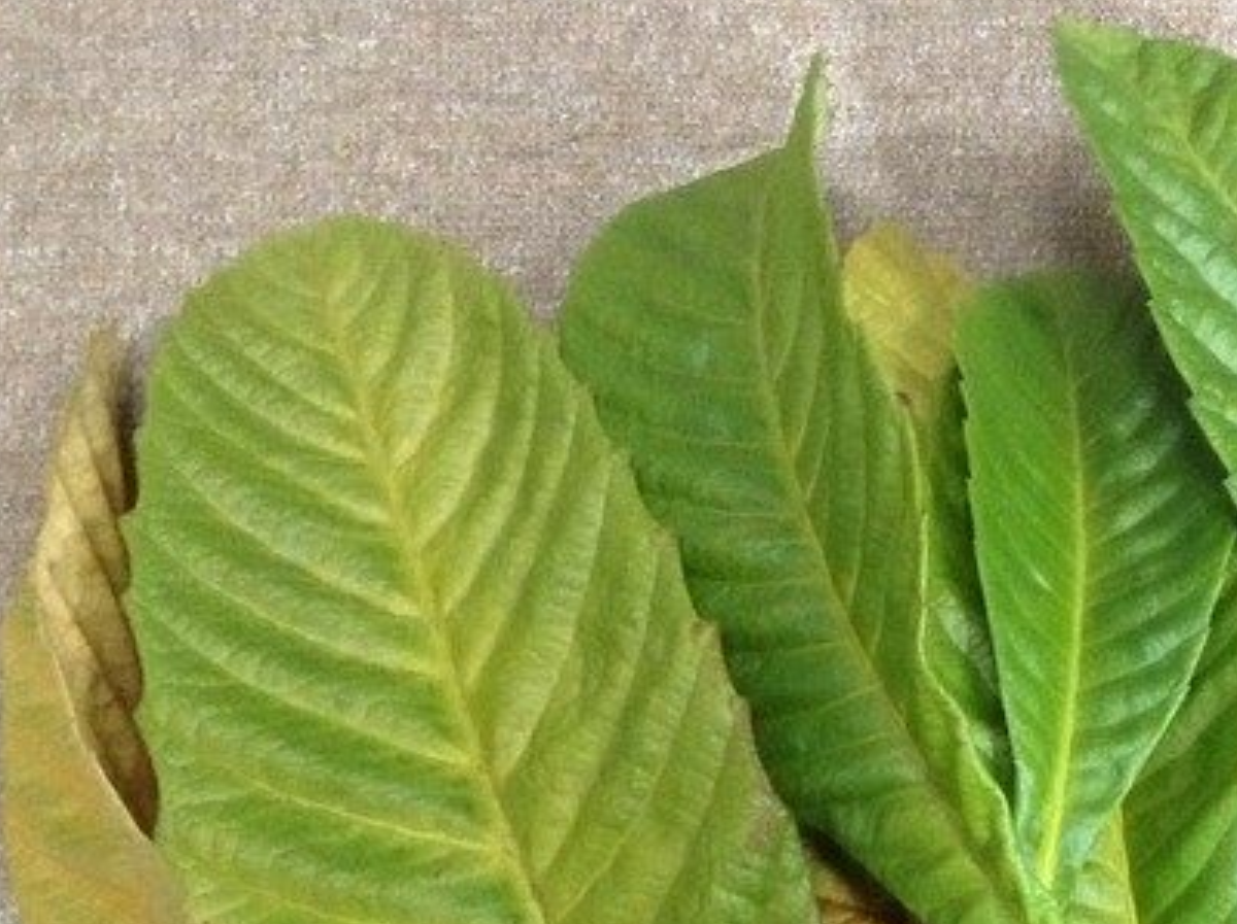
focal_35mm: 66
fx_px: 2356
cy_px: 831
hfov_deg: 28.7
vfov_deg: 21.7
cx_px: 1011
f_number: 2.4
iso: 500
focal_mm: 3.3
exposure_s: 1/15
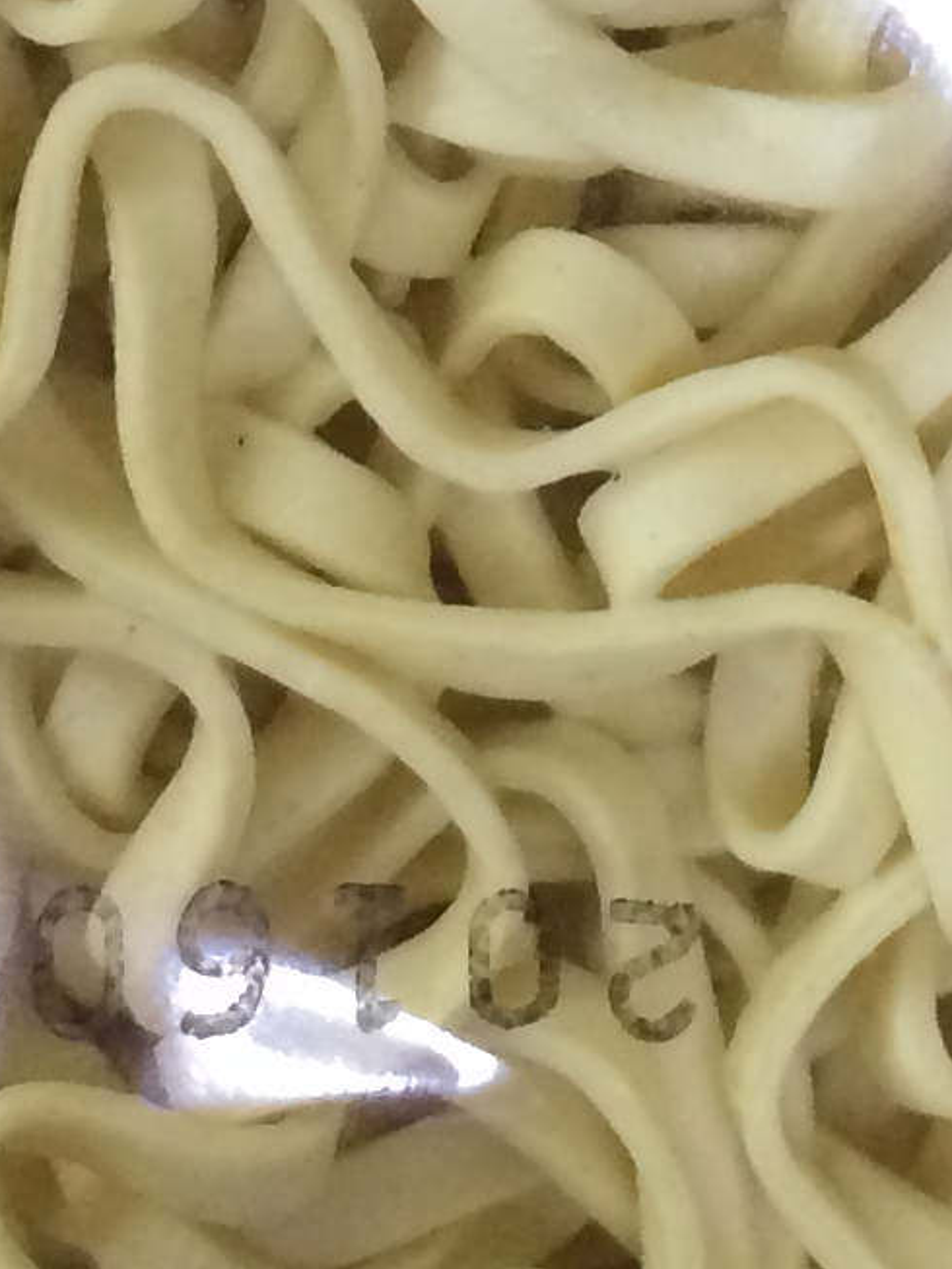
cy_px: -766
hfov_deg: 10.2
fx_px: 5315
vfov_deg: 12.7
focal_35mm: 145
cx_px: 645
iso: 160
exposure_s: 1/33
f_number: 2.2
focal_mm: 4.15
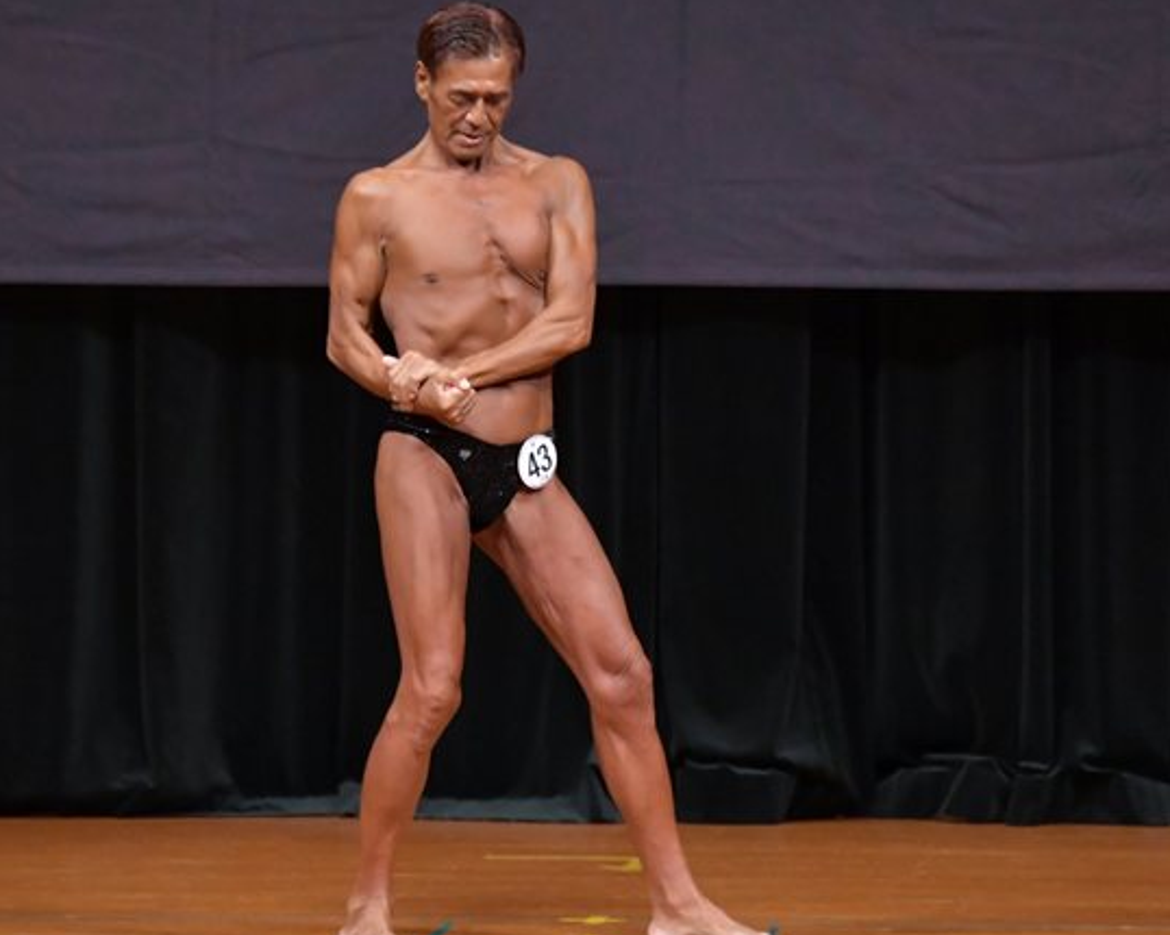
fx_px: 12634
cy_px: 413
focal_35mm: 365
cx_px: 490
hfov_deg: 5.3
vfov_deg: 4.2
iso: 5000
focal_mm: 180
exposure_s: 1/400
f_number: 5.6
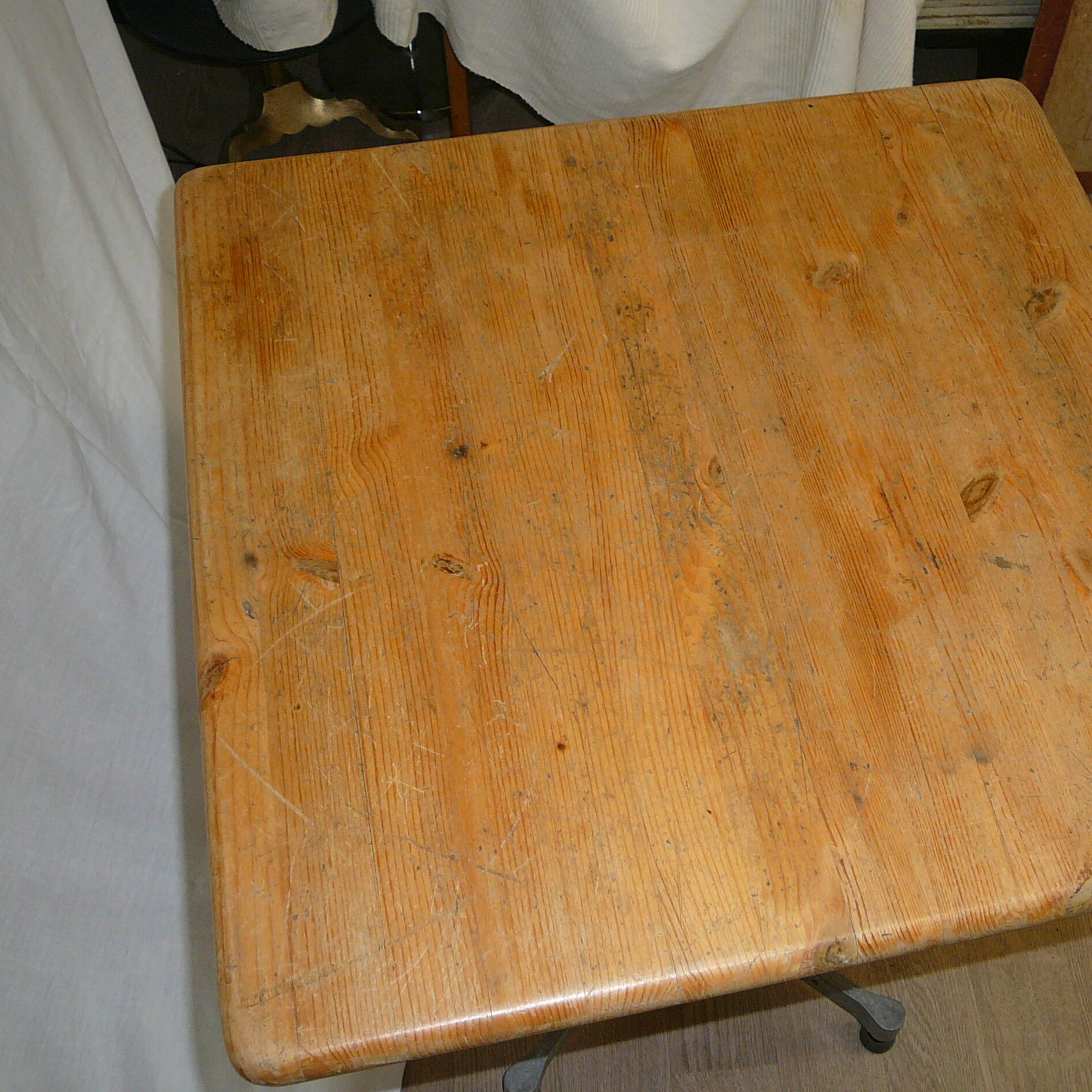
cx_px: 712
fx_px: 1499
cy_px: 551
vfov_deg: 40.0
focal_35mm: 42
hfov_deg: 39.6
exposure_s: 1/30
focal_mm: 5.2
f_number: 2.8
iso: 100
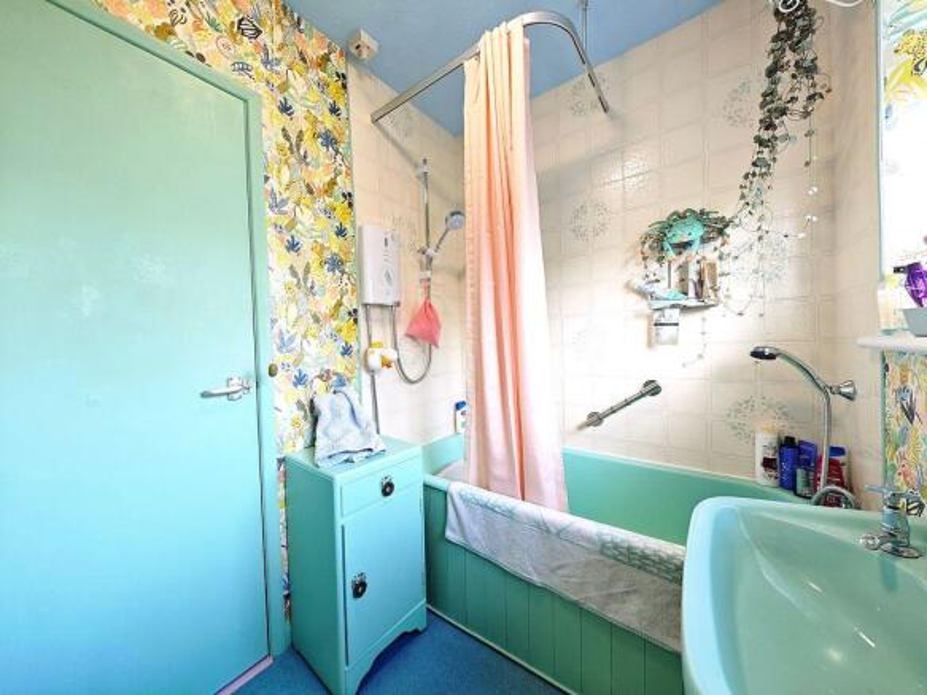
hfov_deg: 110.5
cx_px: 464
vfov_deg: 94.5
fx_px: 321
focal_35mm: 12
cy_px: 348
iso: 125
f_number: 1.8
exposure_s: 1/50
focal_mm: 2.03
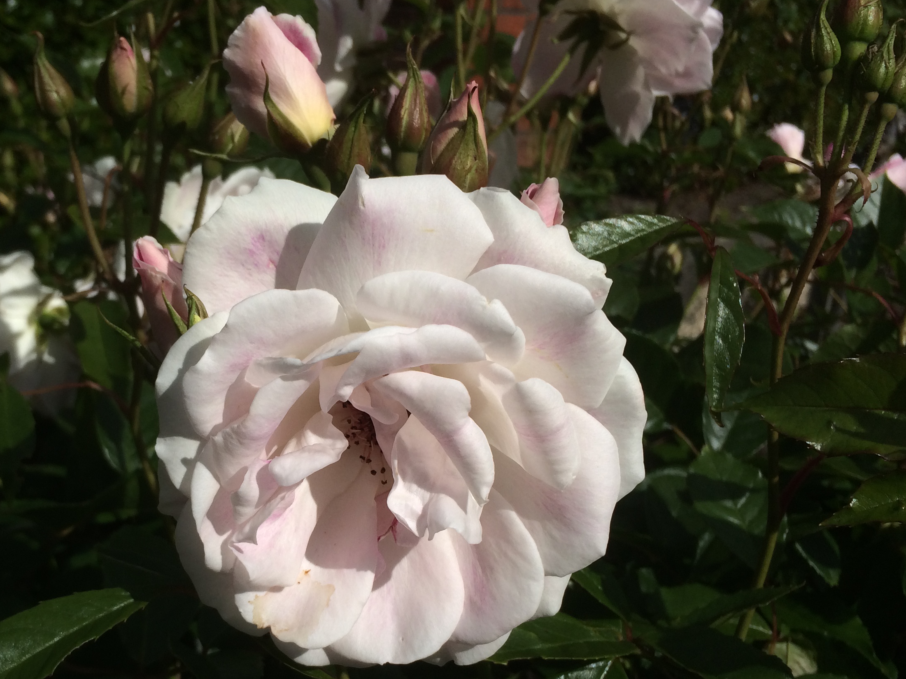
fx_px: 1125
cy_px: 471
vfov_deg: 33.2
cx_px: 285
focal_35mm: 43
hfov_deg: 43.1
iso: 32
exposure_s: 1/5882
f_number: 2.2
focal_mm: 4.15
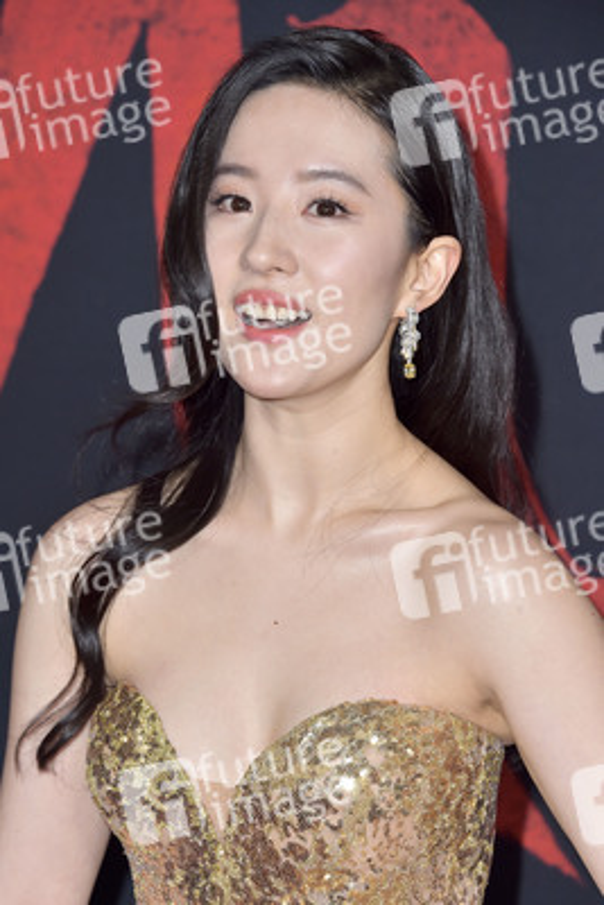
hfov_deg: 9.2
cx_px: 302
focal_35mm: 150
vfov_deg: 13.7
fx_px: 3771
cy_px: 452
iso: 400
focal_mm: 150
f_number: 7.1
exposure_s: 1/250
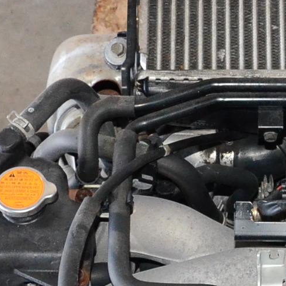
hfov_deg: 14.7
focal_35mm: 115
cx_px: 332
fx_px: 1075
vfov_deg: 15.1
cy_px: 230
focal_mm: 18
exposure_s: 1/80
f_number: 7.1
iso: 2500
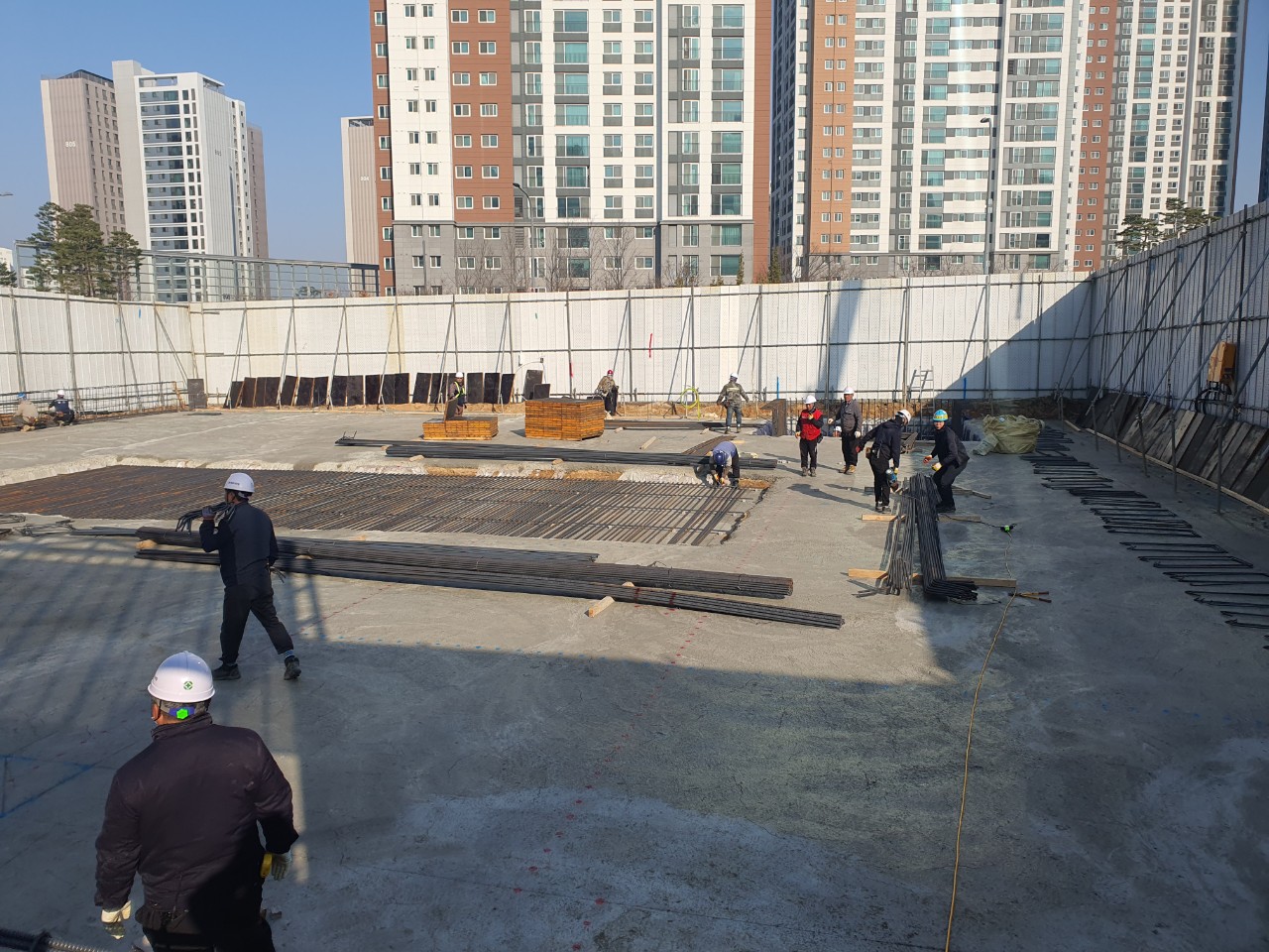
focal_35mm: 26
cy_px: 476
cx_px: 634
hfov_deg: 67.3
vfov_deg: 53.1
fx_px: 953
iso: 50
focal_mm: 4.3
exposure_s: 1/1908
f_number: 2.4
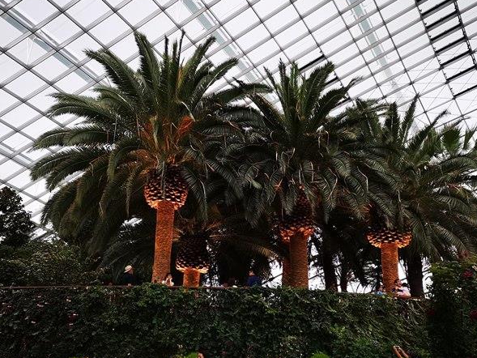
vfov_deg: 42.9
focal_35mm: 33
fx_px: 455
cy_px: 197
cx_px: 246
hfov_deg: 55.3
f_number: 1.8
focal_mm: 3.95
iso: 320
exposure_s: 1/100
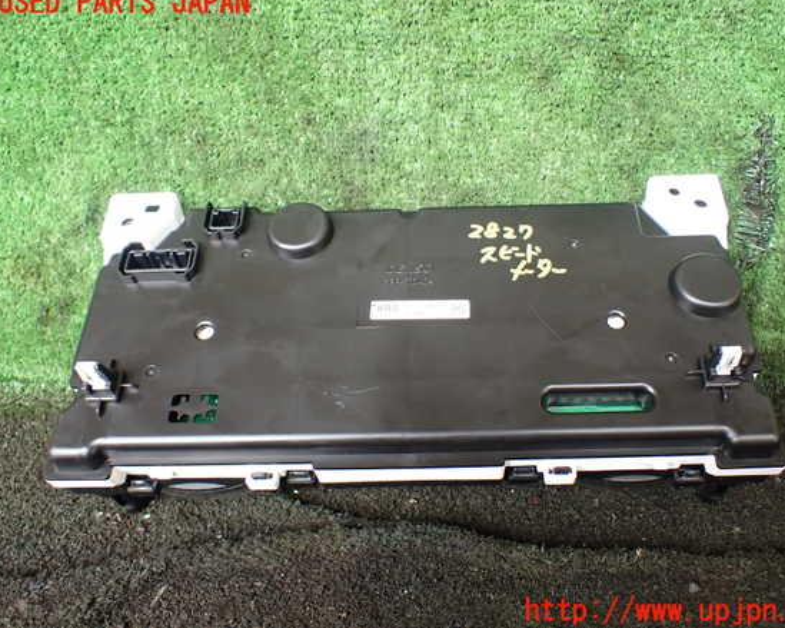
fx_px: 743
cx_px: 419
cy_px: 308
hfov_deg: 55.6
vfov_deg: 45.8
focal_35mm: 32
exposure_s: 1/125
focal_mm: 5.4
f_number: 2.3
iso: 400
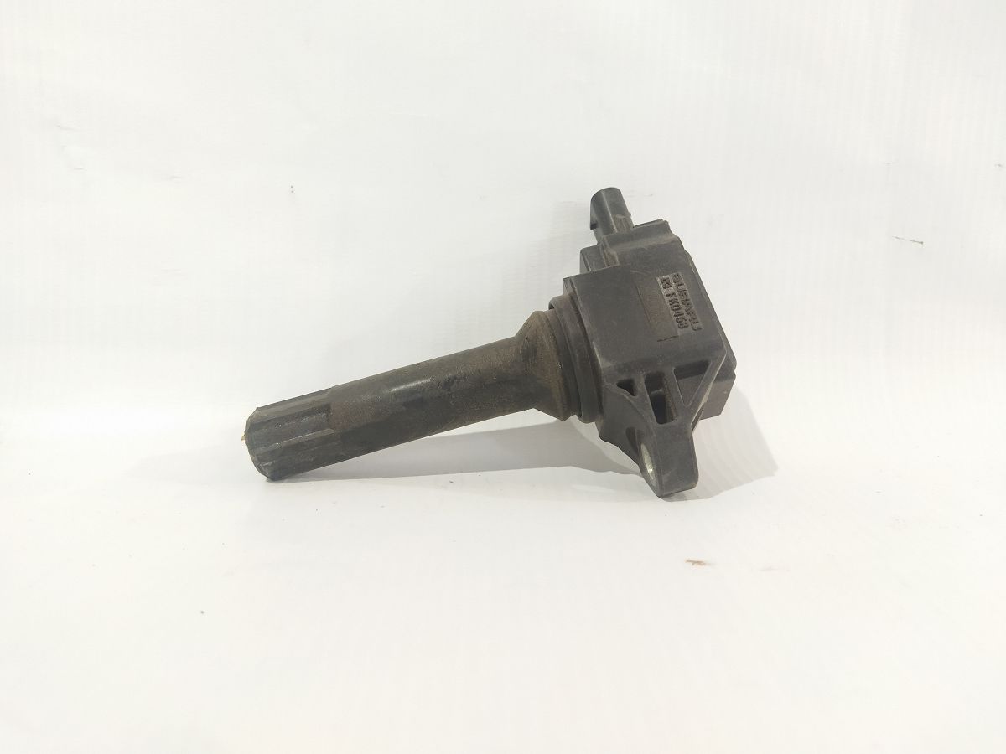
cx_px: 503
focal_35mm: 27
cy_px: 377
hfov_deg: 65.3
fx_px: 785
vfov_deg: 51.4
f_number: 1.79
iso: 306
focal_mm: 4.71
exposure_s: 1/50
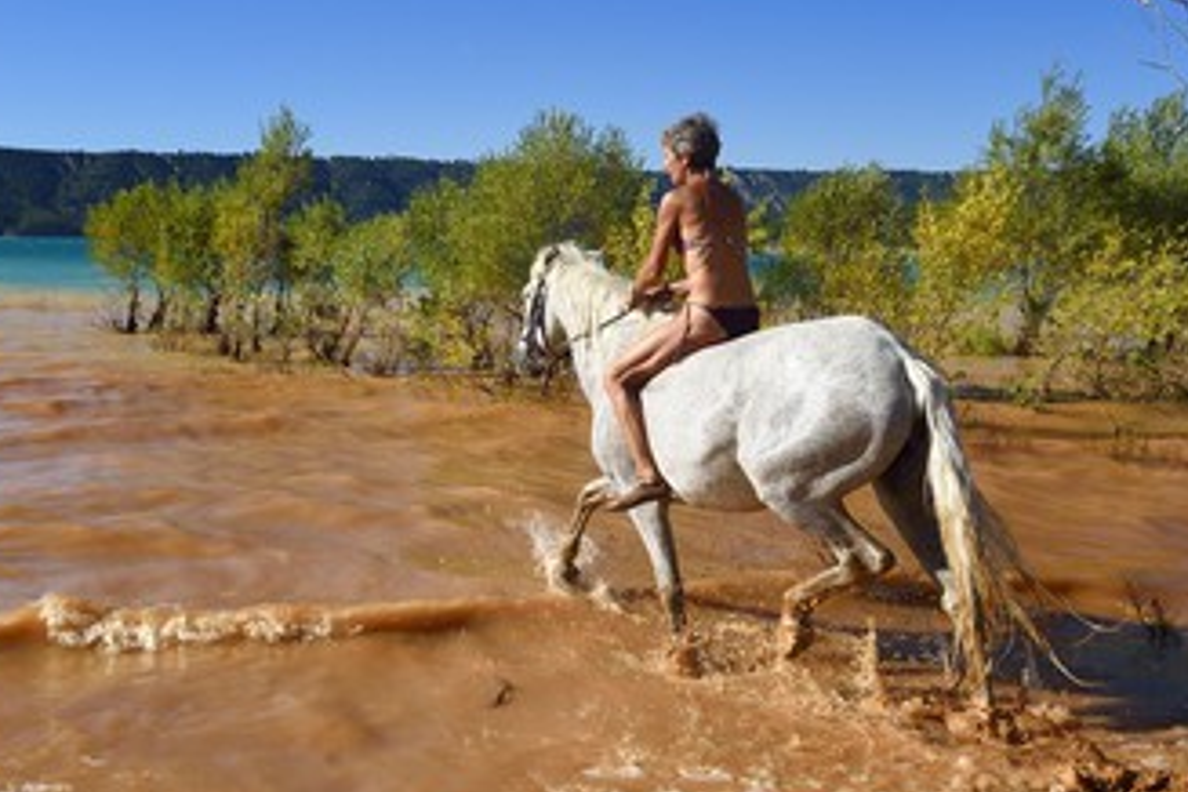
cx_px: 476
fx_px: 1485
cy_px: 345
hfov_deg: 43.4
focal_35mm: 45
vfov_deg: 29.8
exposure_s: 1/800
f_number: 11
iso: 400
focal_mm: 35
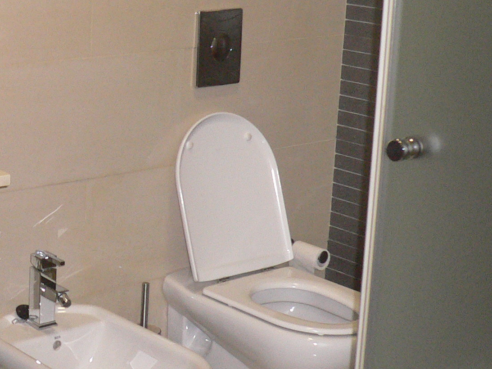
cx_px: 6
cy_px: 167
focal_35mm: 82
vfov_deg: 18.0
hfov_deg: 22.9
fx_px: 1166
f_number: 2.8
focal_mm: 5.8
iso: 200
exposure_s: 1/60
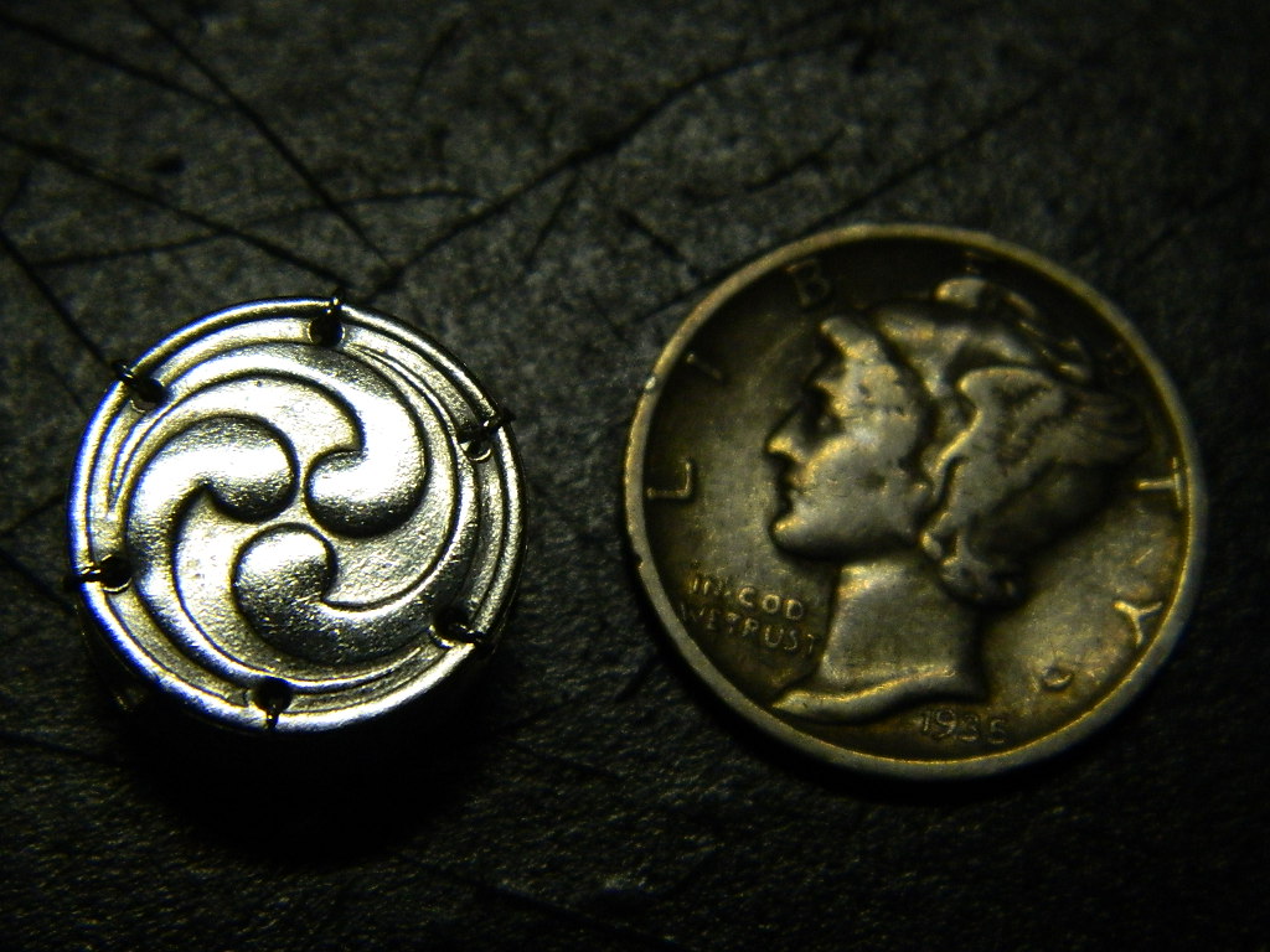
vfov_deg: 14.4
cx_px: 635
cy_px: 476
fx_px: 3779
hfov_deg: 19.1
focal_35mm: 103
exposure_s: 1/100
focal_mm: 18.6
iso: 400
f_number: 4.5
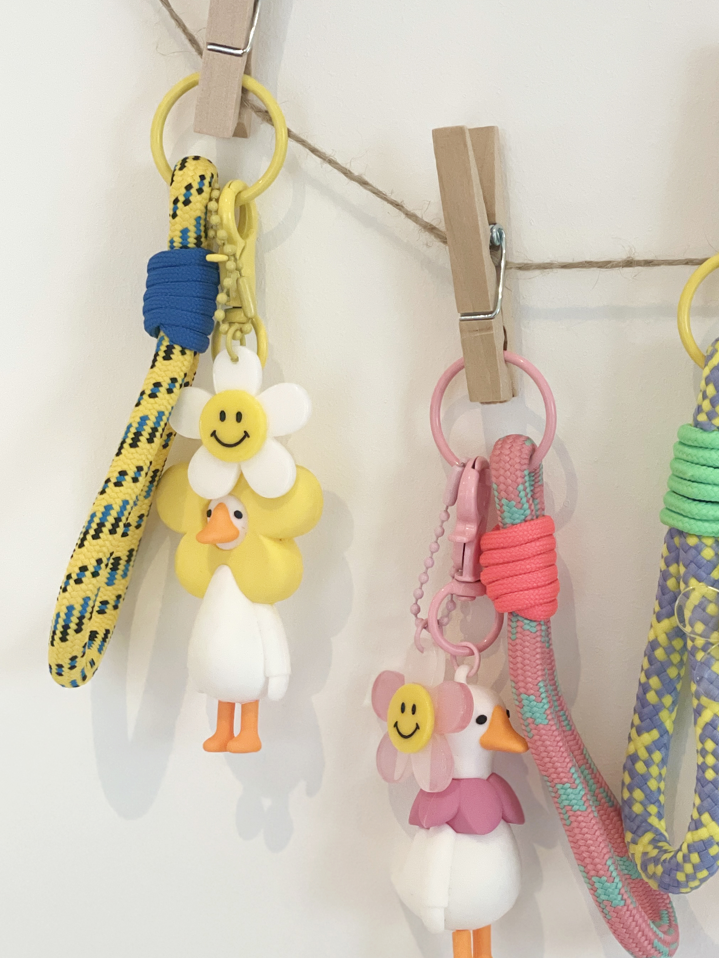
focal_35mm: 78
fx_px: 2160
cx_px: 464
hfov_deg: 18.9
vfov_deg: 25.0
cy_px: 469
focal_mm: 6
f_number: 2
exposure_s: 1/100
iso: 200
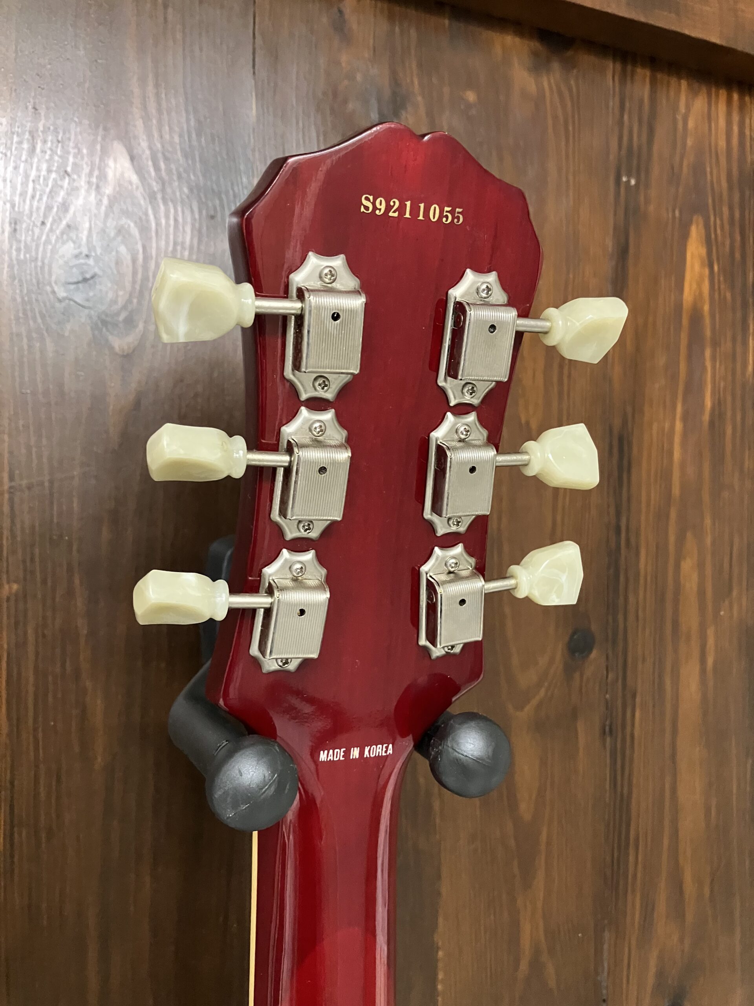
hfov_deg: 49.7
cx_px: 377
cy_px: 503
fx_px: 813
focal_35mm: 28
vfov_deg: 63.4
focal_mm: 3.99
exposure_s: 1/30
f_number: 1.8
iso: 500
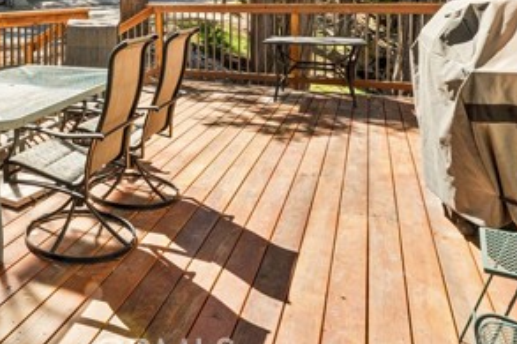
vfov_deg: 33.5
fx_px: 521
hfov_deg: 46.6
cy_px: 4
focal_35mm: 36
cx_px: 35
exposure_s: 1/10
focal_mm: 16.6
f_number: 22
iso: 100
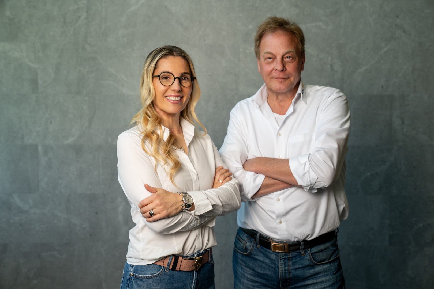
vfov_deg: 25.1
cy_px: 144
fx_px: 651
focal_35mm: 54
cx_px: 217
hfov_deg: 36.9
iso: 400
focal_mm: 54
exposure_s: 1/160
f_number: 4
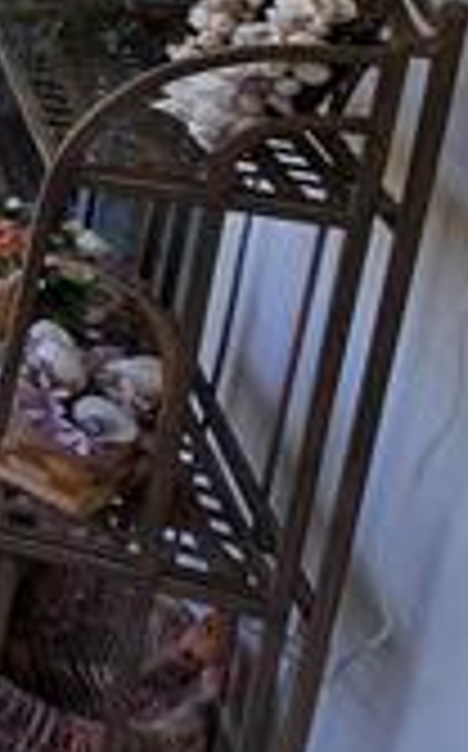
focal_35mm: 66
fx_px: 1350
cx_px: -1233
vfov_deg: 27.5
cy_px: -140
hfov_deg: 9.2
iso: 50
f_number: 2.2
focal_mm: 2.2
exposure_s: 1/258
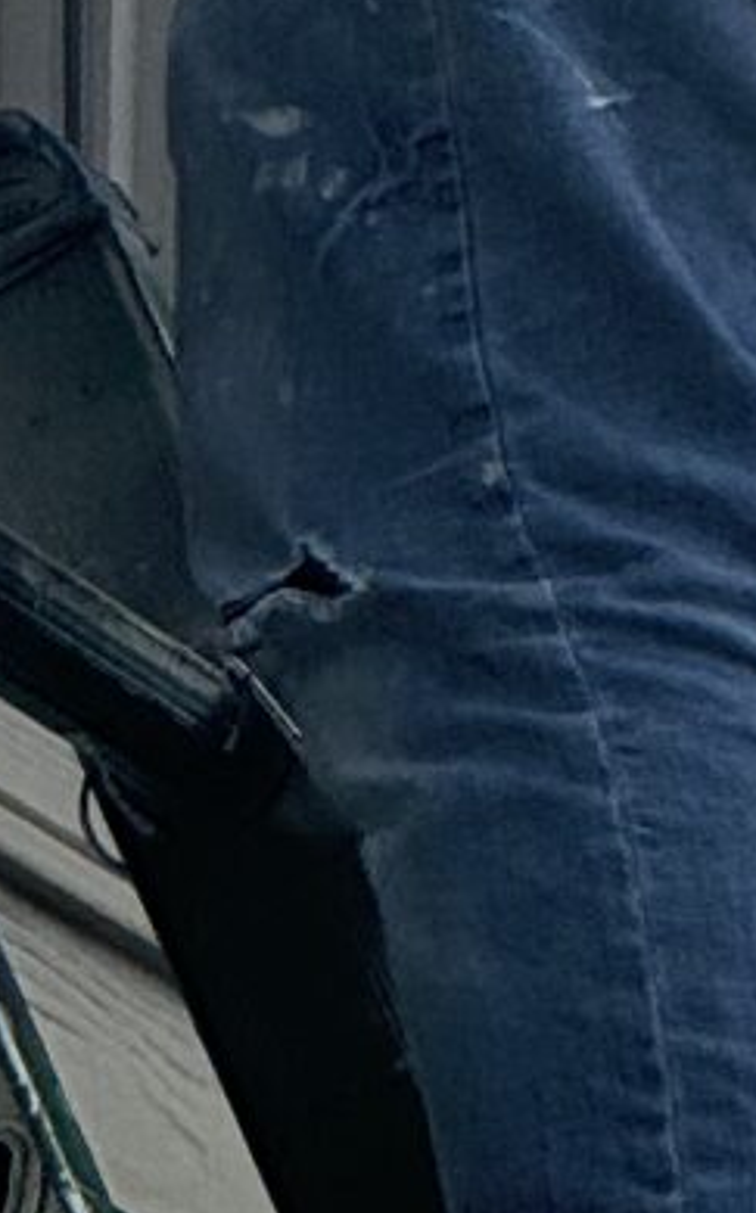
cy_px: -1166
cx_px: 258
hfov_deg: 1.6
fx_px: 27620
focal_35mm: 836
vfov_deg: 2.5
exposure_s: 1/1650
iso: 50
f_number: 2.8
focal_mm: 15.66
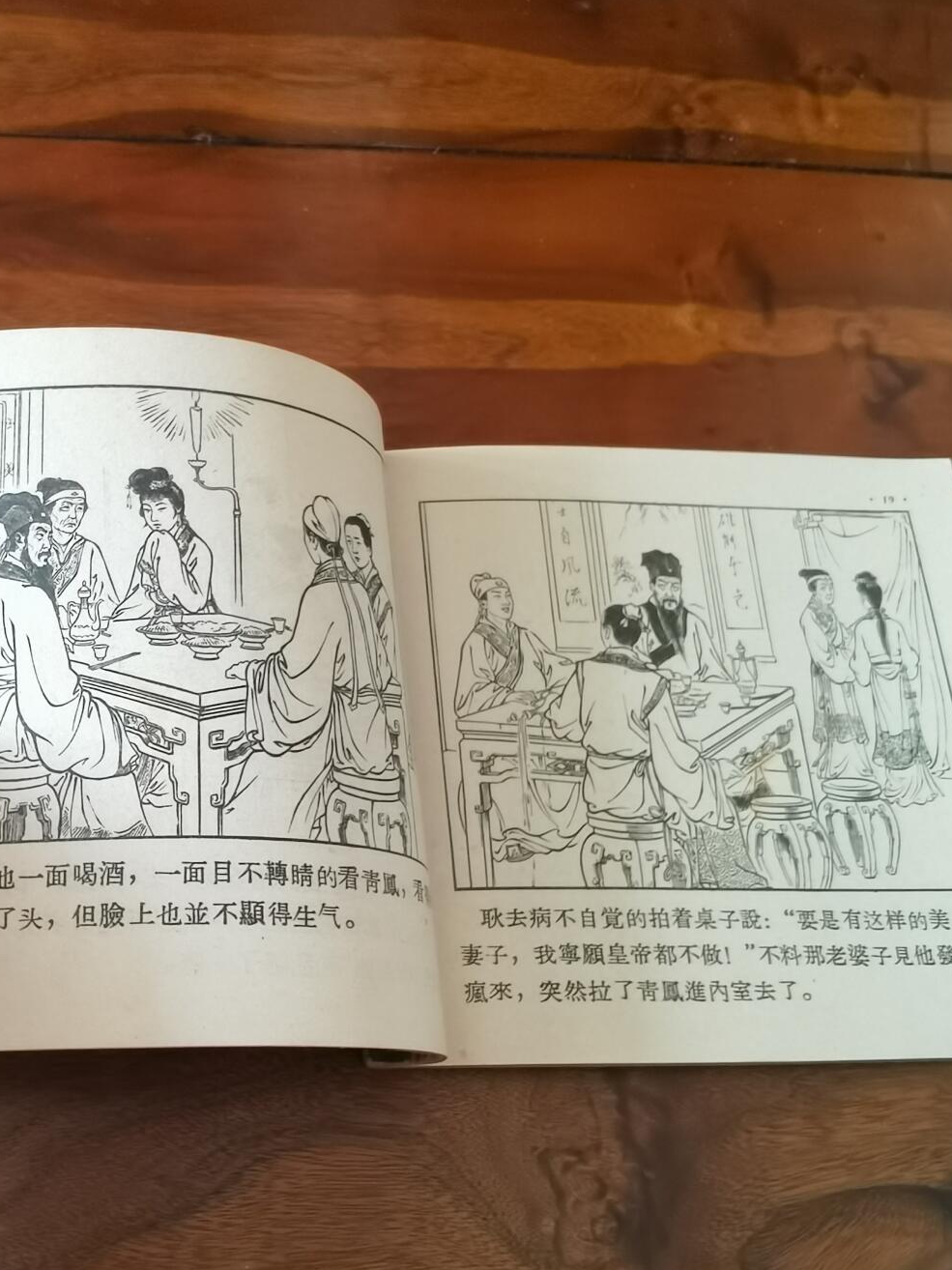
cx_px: 442
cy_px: 726
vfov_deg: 50.0
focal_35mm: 37
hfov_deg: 38.6
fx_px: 1357
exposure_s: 1/33.3
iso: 250
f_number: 2.2
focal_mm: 2.26
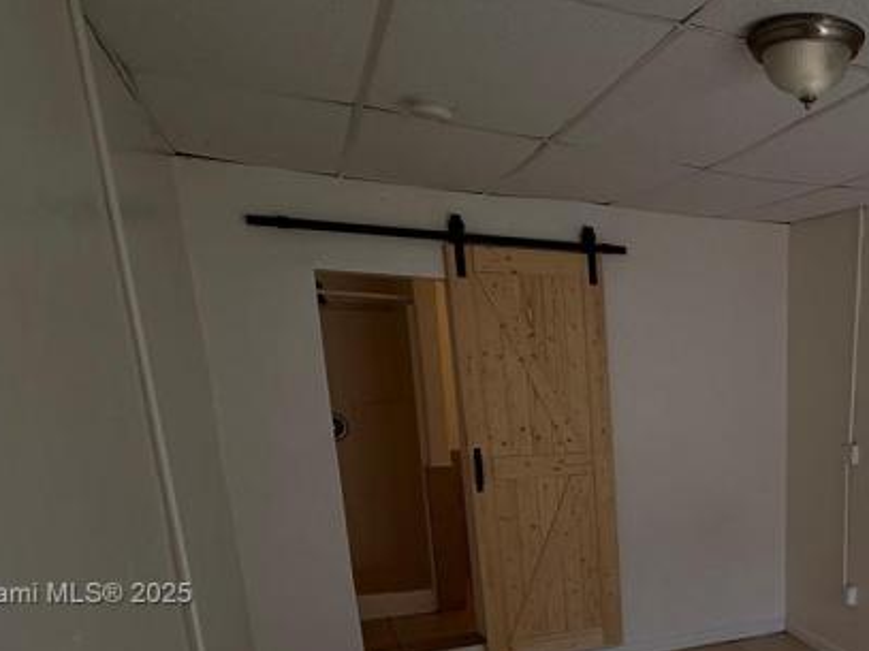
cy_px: 596
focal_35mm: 33
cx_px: 807
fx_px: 828
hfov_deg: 48.5
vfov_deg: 39.6
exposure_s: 1/120
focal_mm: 2.22
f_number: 2.2
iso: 100
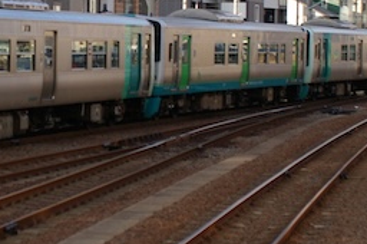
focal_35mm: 158
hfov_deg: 12.9
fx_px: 1610
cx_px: 50
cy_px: 65
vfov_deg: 8.6
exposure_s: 1/750
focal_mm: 45
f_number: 4.5
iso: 400
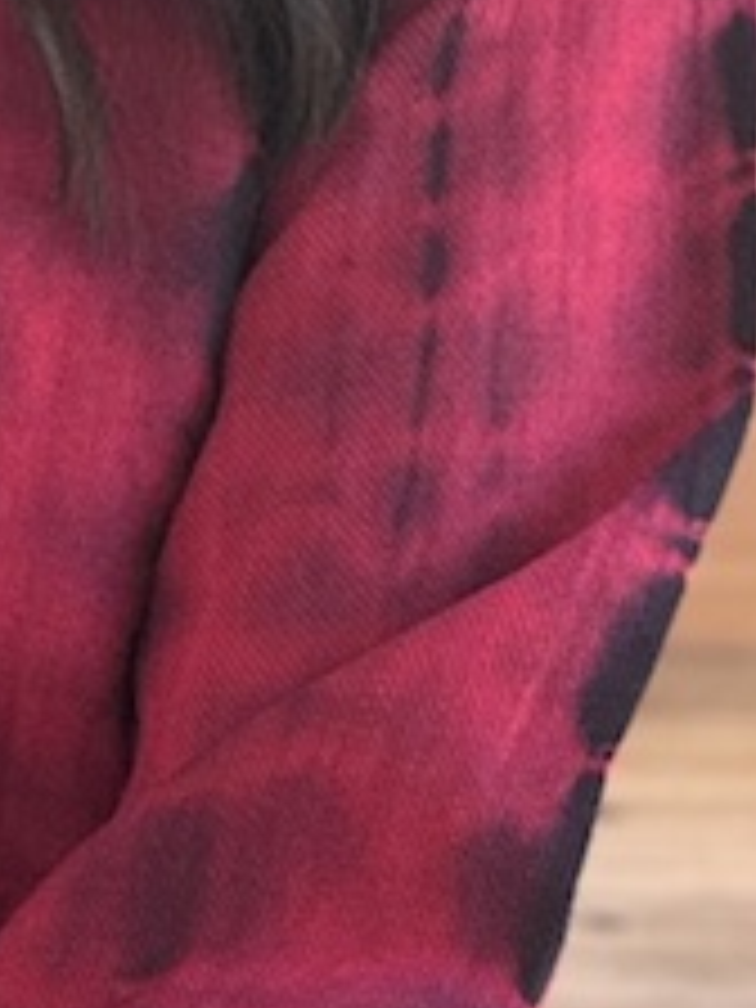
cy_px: 153
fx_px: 9988
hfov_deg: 4.3
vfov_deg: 5.8
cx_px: -790
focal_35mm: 343
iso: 80
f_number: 2.8
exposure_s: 1/99
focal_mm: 9
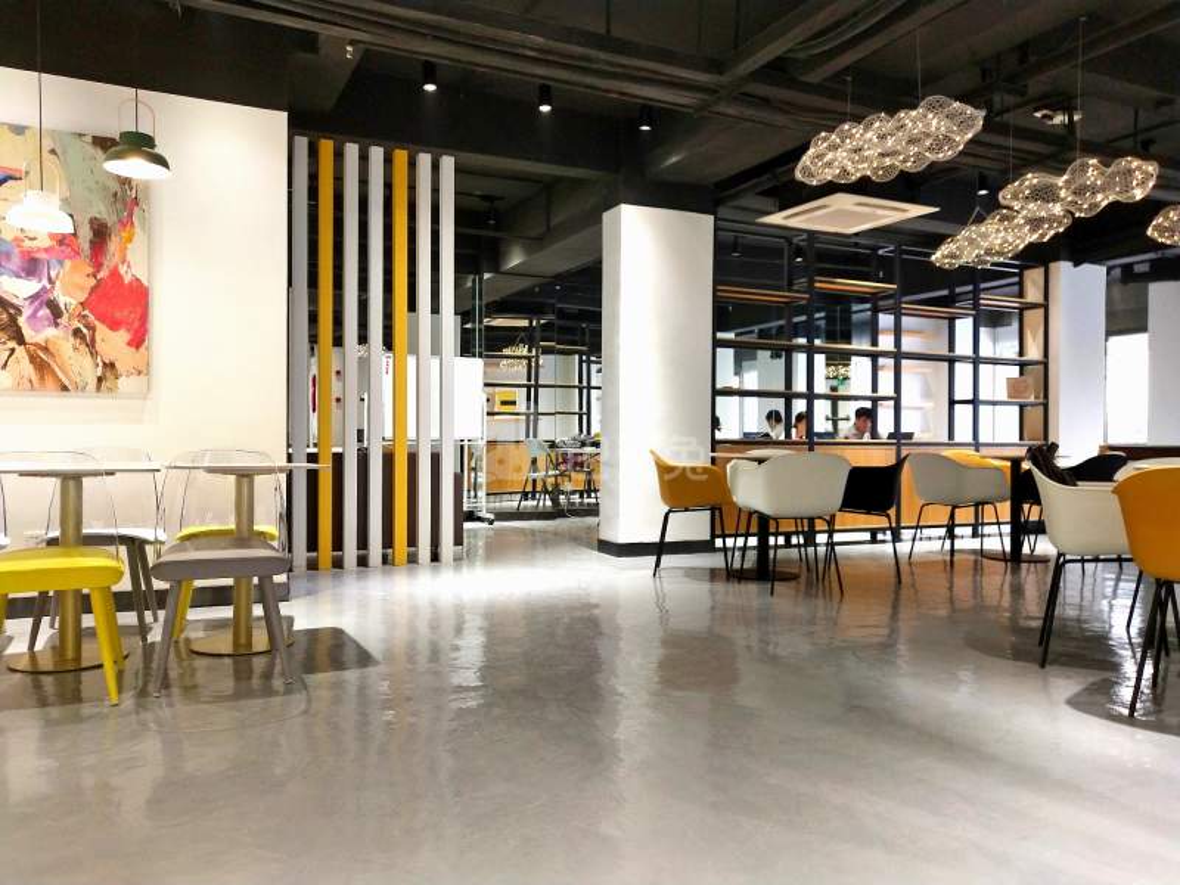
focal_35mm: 30
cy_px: 442
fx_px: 1023
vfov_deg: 46.8
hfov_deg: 60.0
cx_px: 590
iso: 166
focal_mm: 3.95
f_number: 1.8
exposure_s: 1/100
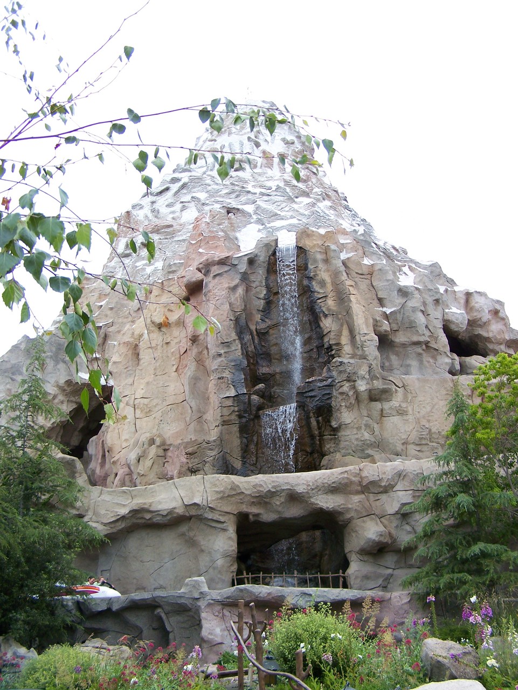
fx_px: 758
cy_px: 345
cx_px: 259
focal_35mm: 38
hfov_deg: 37.7
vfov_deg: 49.0
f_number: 2.8
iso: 80
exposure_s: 1/320
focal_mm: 6.3
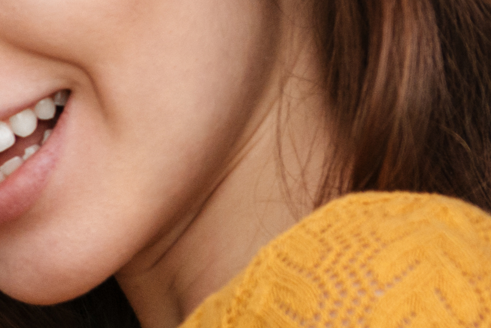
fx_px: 4760
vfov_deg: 3.9
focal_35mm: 349
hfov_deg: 5.6
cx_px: -821
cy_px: 598
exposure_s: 1/160
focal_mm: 45
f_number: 3.2
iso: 320
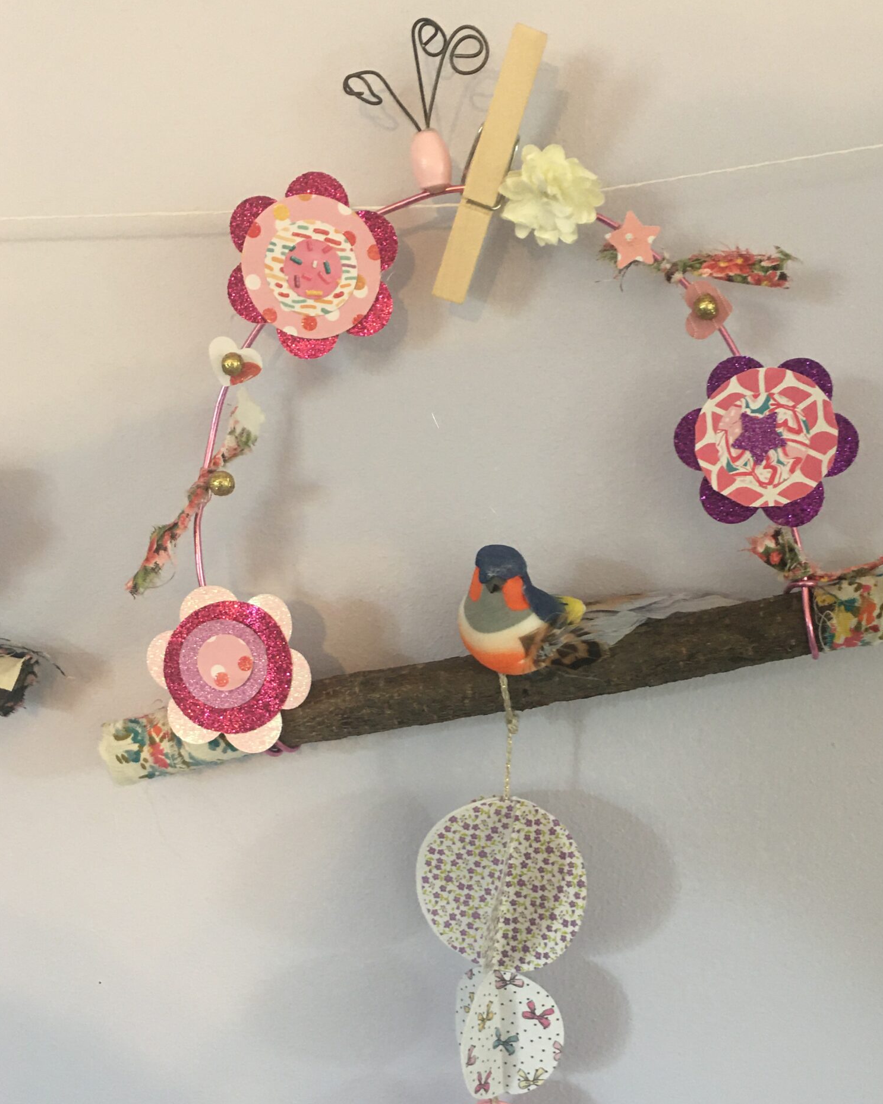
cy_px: 623
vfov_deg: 46.7
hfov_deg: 38.1
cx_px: 521
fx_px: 1274
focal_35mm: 39
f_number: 2.2
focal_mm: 4.15
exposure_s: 1/17
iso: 64
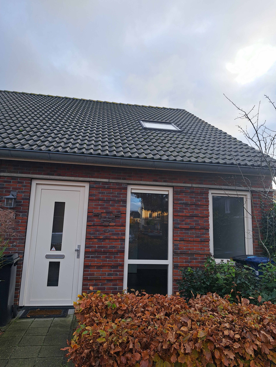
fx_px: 255
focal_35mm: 24
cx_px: 138
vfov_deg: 71.6
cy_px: 184
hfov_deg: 56.8
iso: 50
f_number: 1.8
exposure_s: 1/176
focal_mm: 5.23
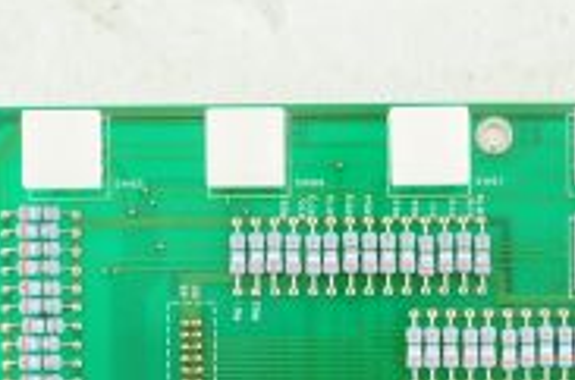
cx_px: 380
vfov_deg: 11.4
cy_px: 561
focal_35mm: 115
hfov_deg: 17.8
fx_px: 1832
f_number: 9
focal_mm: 35
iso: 1600
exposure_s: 1/125
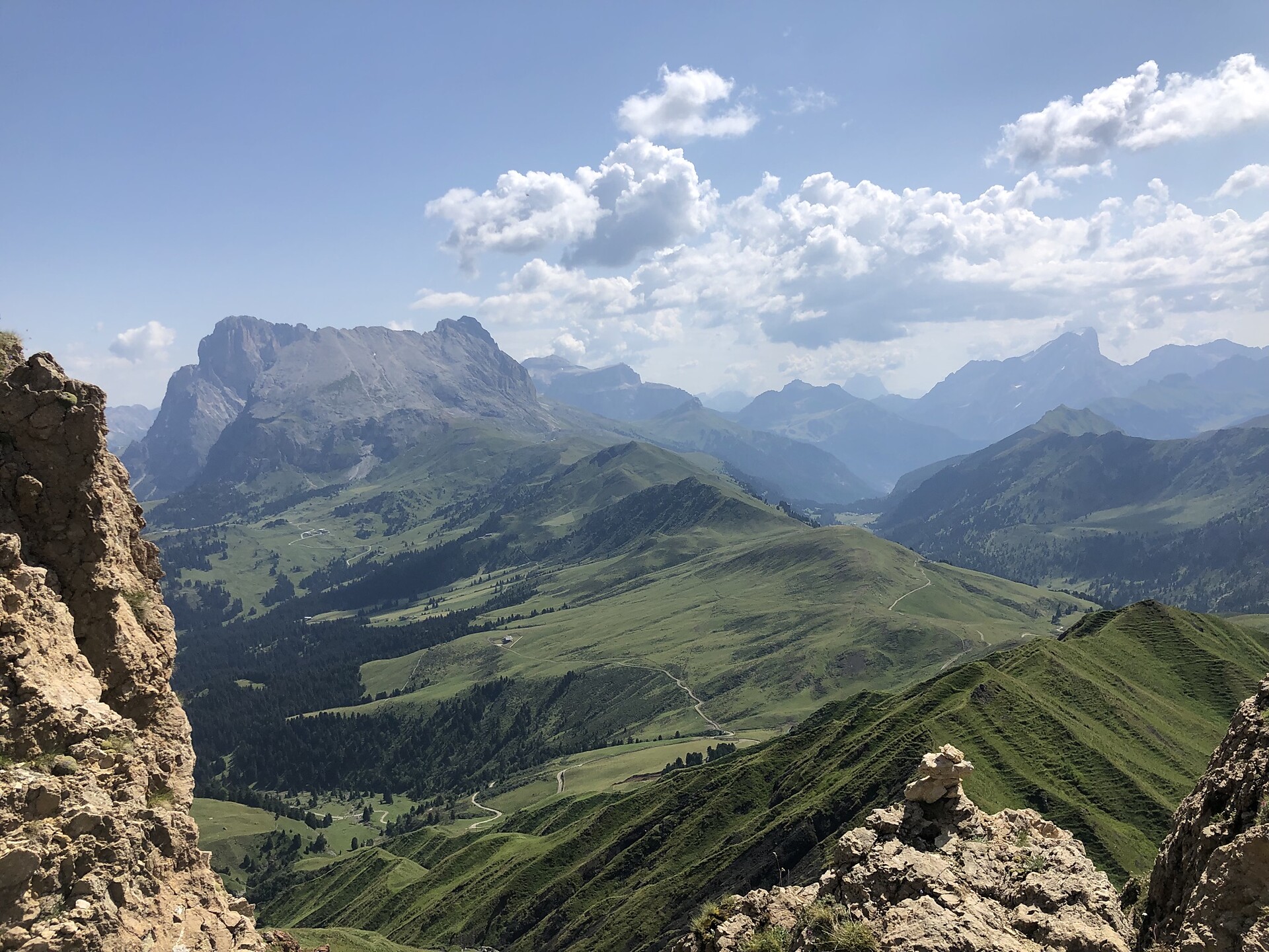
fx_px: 1026
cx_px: 634
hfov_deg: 63.4
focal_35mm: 28
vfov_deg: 49.7
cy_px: 476
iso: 25
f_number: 1.8
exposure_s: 1/4000
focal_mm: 4
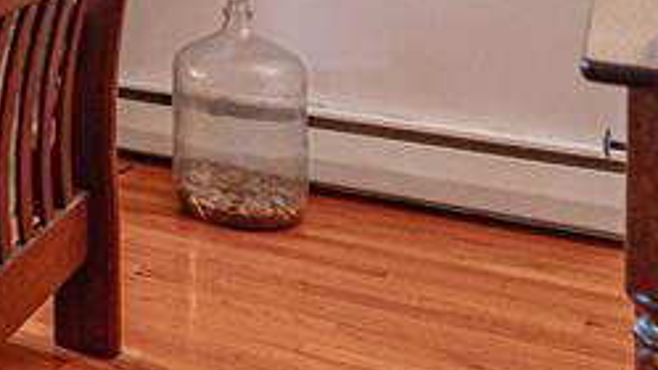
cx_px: -317
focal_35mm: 73
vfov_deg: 14.9
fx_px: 1274
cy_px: -240
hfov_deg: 23.5
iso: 1250
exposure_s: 1/320
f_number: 4
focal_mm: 16
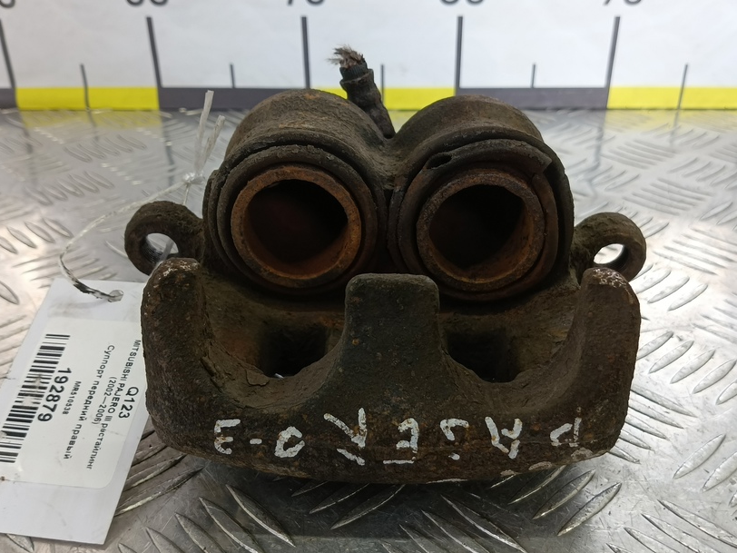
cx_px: 388
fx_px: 617
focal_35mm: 29
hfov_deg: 61.6
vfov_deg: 48.1
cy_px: 312
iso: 82
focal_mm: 4.11
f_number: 1.6
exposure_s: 1/50
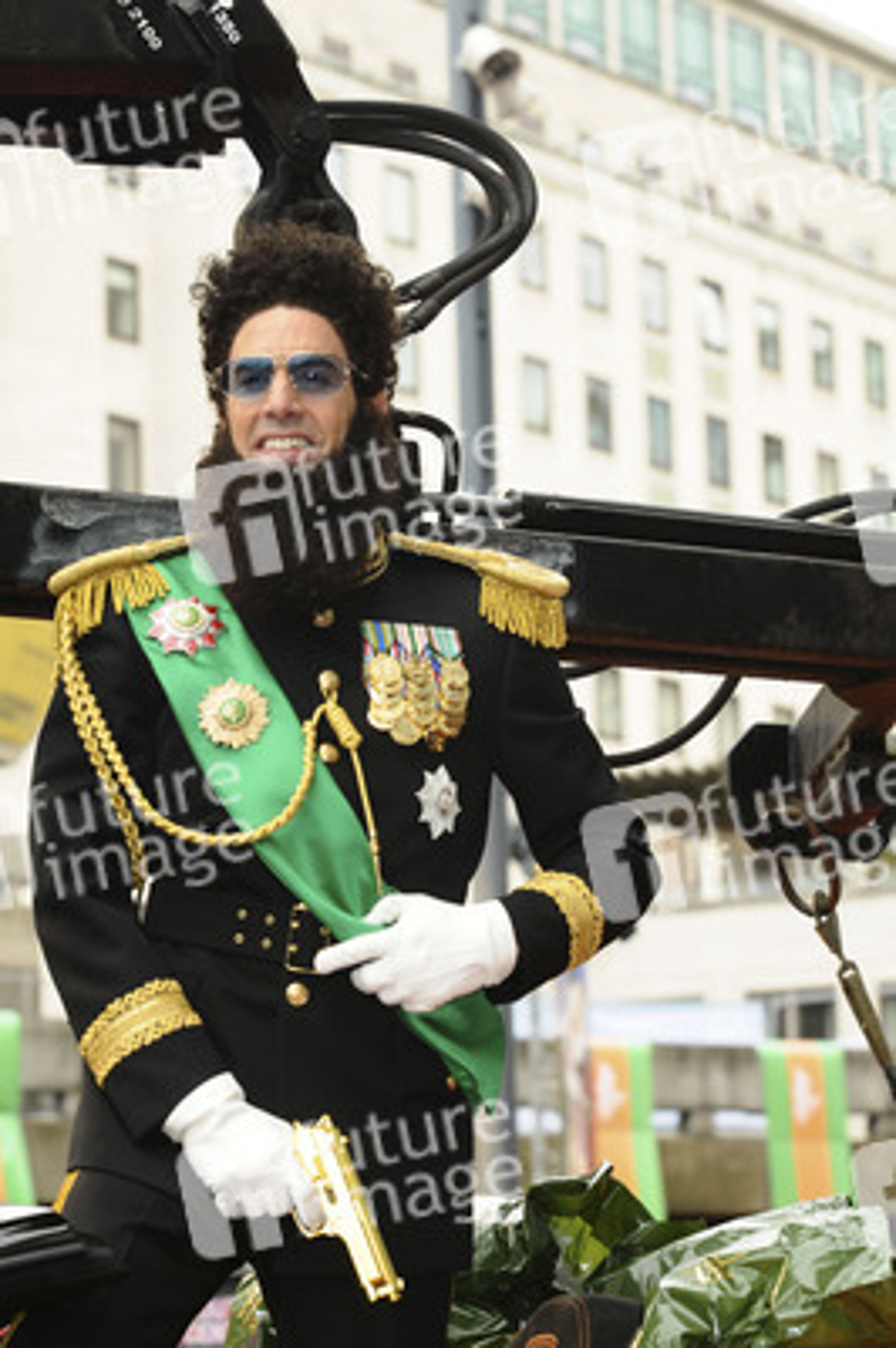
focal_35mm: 120
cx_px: 448
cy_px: 674
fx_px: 4487
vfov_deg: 17.1
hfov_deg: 11.4
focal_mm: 80
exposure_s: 1/200
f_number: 5
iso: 640
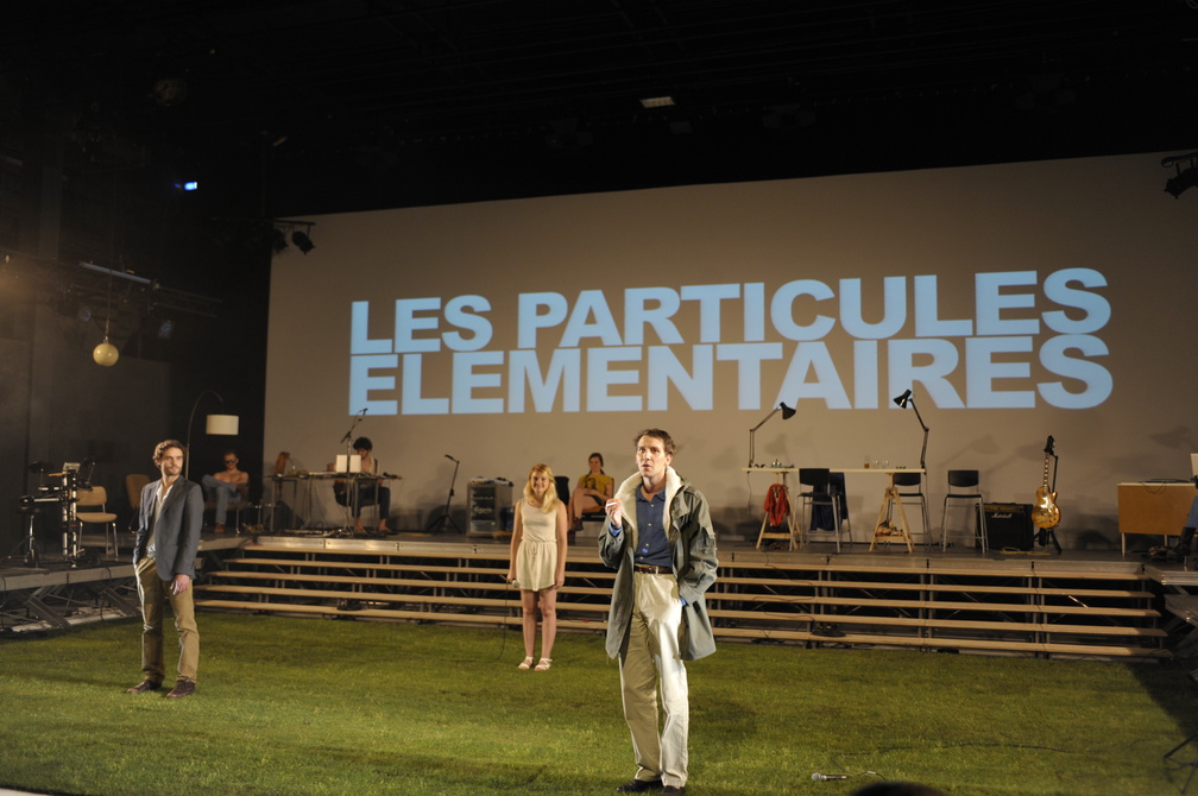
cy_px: 398
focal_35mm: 34
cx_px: 599
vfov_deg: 38.8
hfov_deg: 55.8
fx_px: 1130
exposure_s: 1/80
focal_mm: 34
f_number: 3.5
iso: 1250
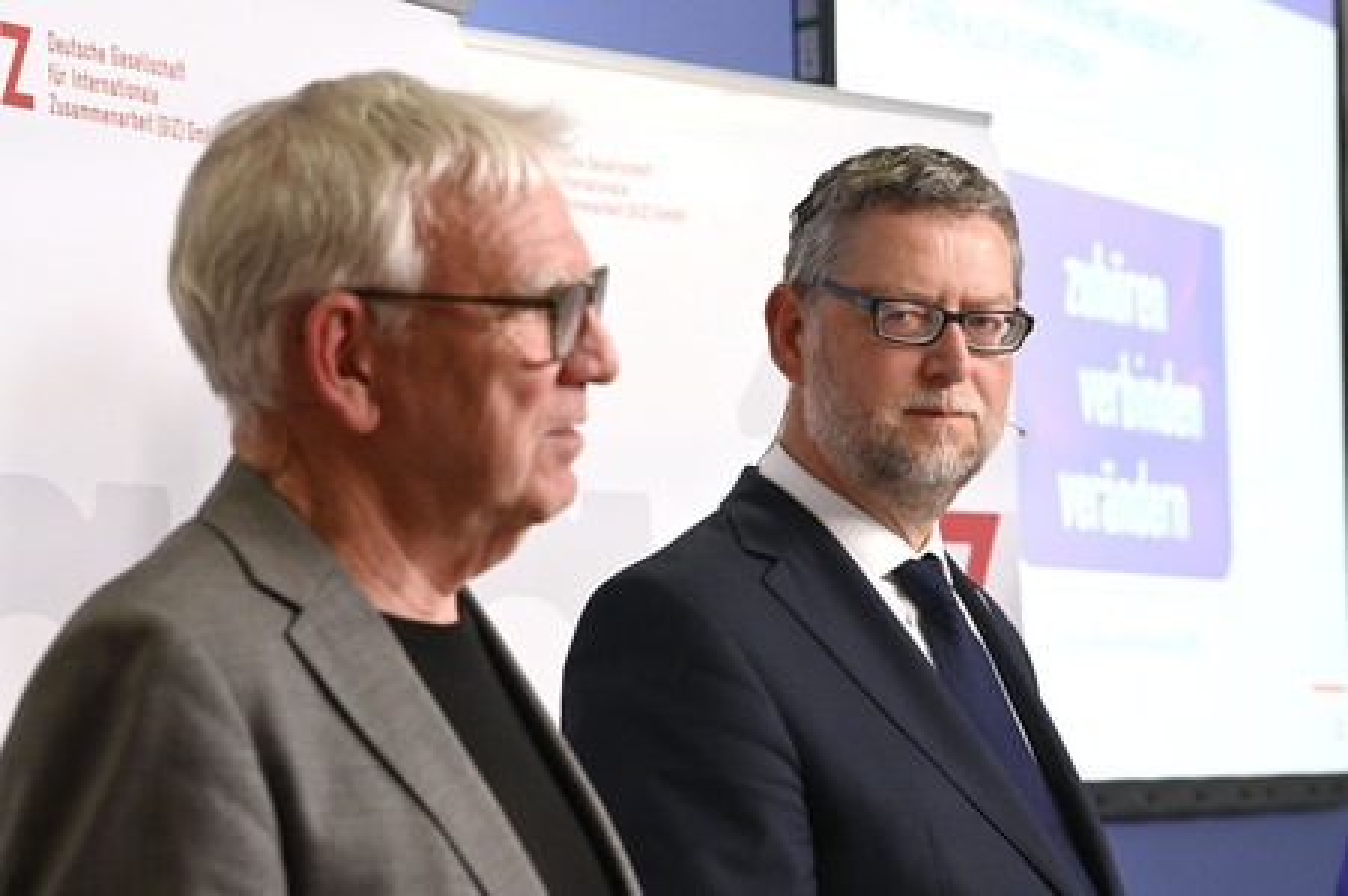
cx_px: 674
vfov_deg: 10.1
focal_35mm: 135
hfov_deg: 15.2
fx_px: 5051
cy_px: 448
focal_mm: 135
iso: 4000
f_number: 9
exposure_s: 1/320
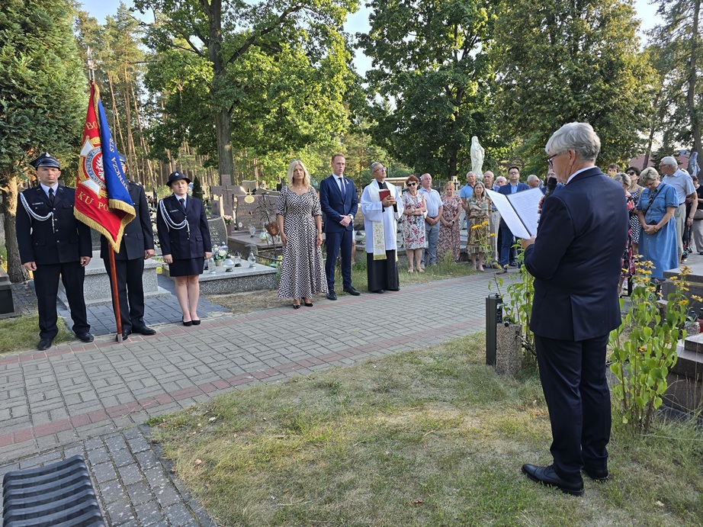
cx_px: 352
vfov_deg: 58.9
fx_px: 467
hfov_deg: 73.9
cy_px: 264
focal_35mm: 23
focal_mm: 6.3
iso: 16
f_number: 1.7
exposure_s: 1/180
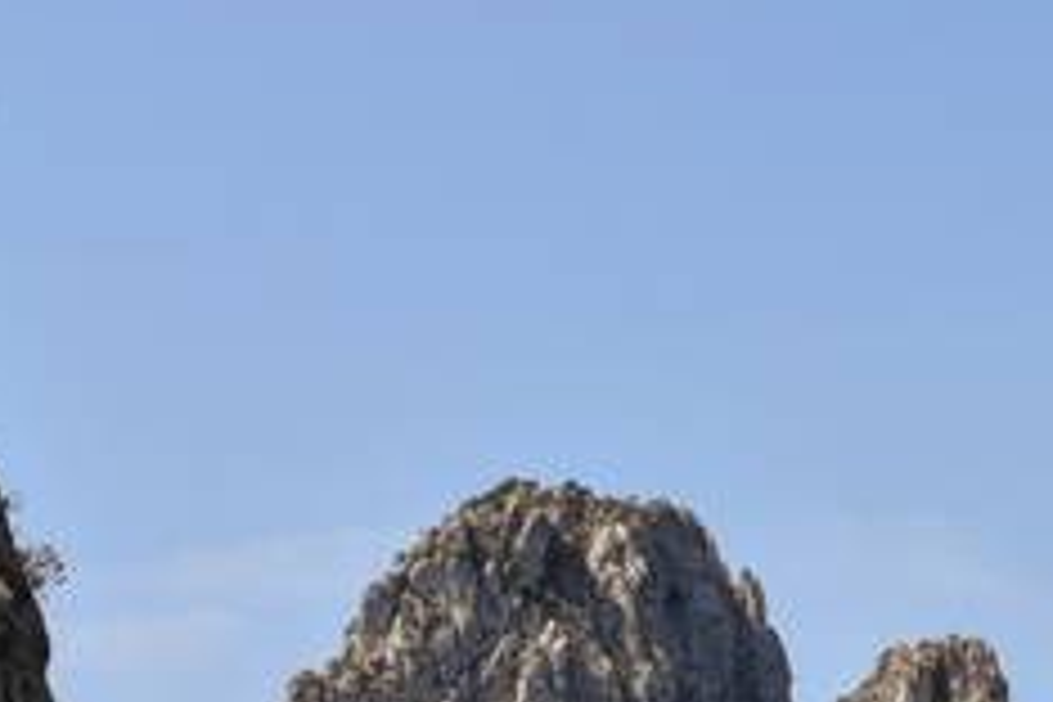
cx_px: 801
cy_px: 454
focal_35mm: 148
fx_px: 4329
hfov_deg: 13.8
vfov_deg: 9.3
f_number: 8
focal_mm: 32
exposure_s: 1/500
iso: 200
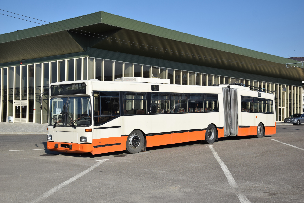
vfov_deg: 28.1
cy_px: 102
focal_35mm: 48
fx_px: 405
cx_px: 152
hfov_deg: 41.1
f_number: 6.3
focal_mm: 32
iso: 200
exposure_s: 1/1000
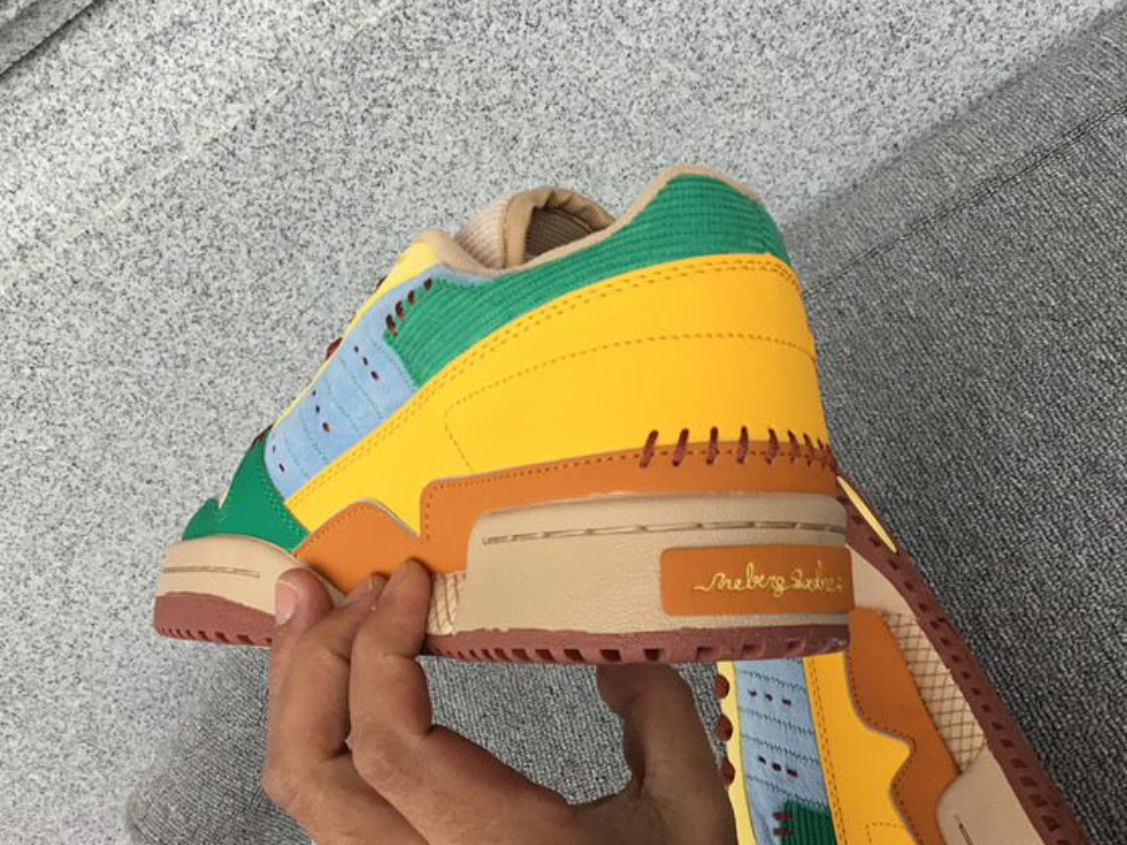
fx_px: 1302
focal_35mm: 40
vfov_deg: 35.9
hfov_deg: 46.8
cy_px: 406
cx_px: 586
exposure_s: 1/100
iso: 50
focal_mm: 3.3
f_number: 2.4
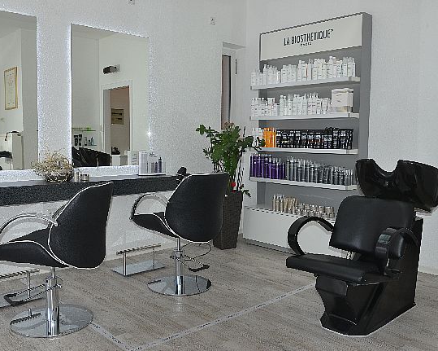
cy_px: 176
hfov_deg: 52.7
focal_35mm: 34
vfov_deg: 43.3
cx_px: 195
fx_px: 441
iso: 500
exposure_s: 1/125
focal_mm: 30
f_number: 9
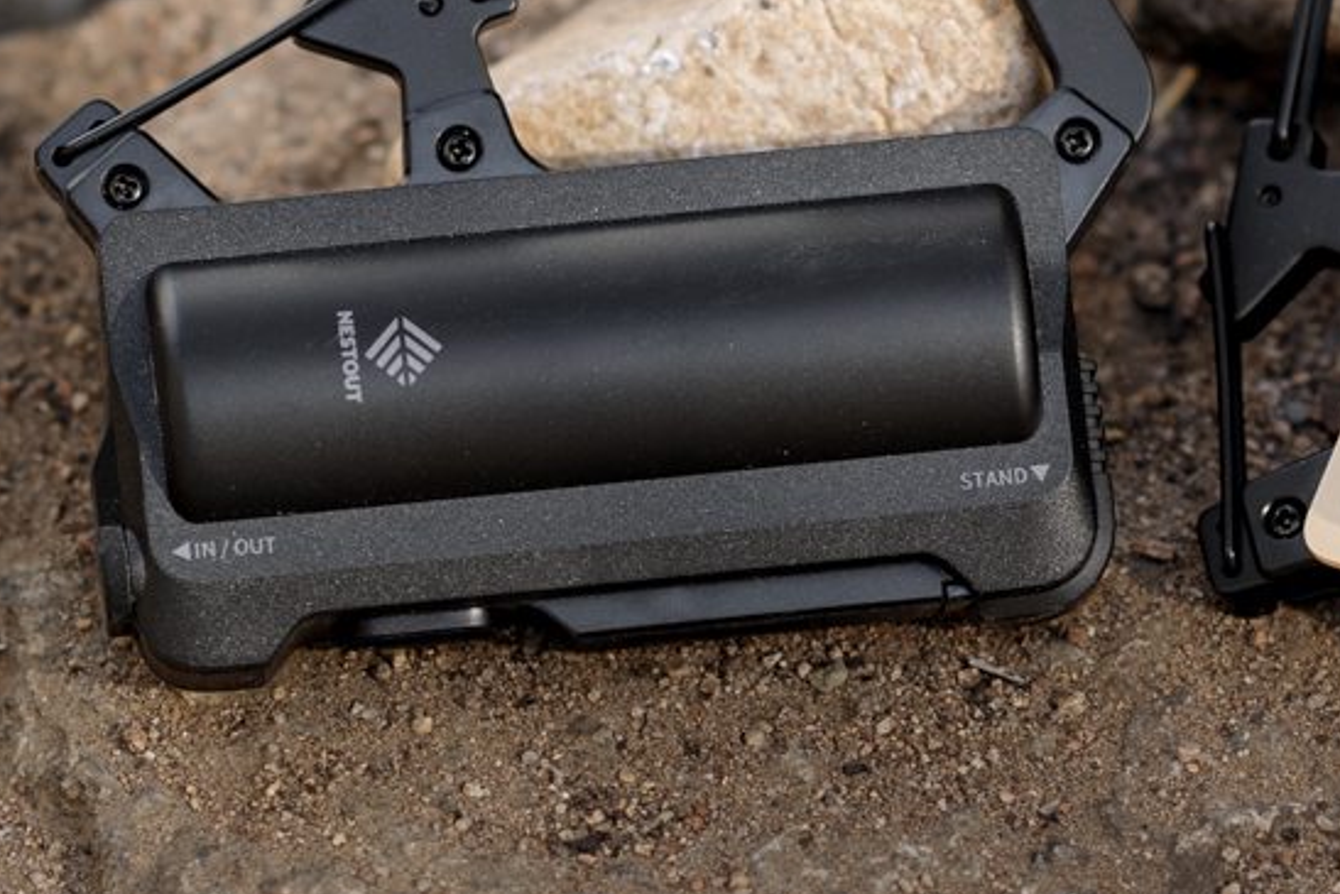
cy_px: -118
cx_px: 779
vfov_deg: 3.9
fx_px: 12956
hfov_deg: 5.9
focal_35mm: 348
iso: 125
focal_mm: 85
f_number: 2
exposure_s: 1/125
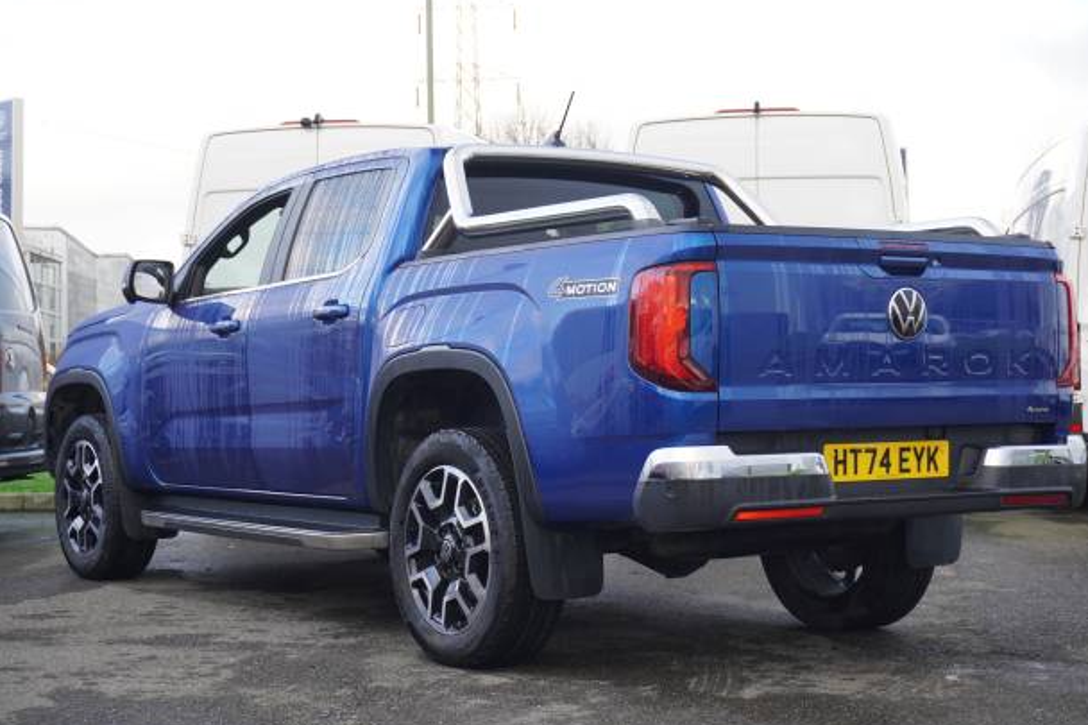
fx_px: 1813
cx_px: 571
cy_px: 358
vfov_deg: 22.6
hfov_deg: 33.4
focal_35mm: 60
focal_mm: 38
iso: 200
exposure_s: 1/60
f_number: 5.6
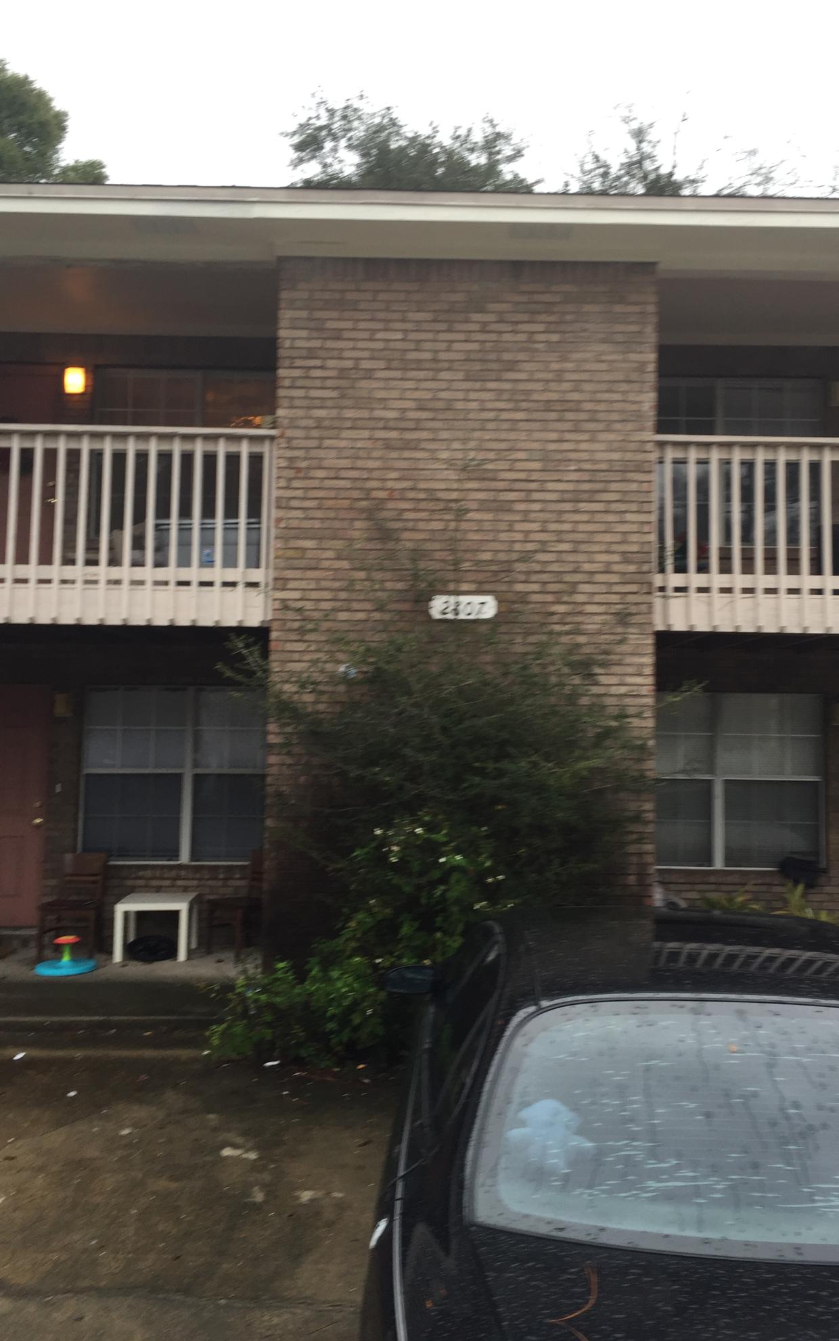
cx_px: 453
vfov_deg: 61.2
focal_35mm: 31
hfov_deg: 40.6
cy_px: 665
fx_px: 1134
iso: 40
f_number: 2.2
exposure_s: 1/60
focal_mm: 4.15
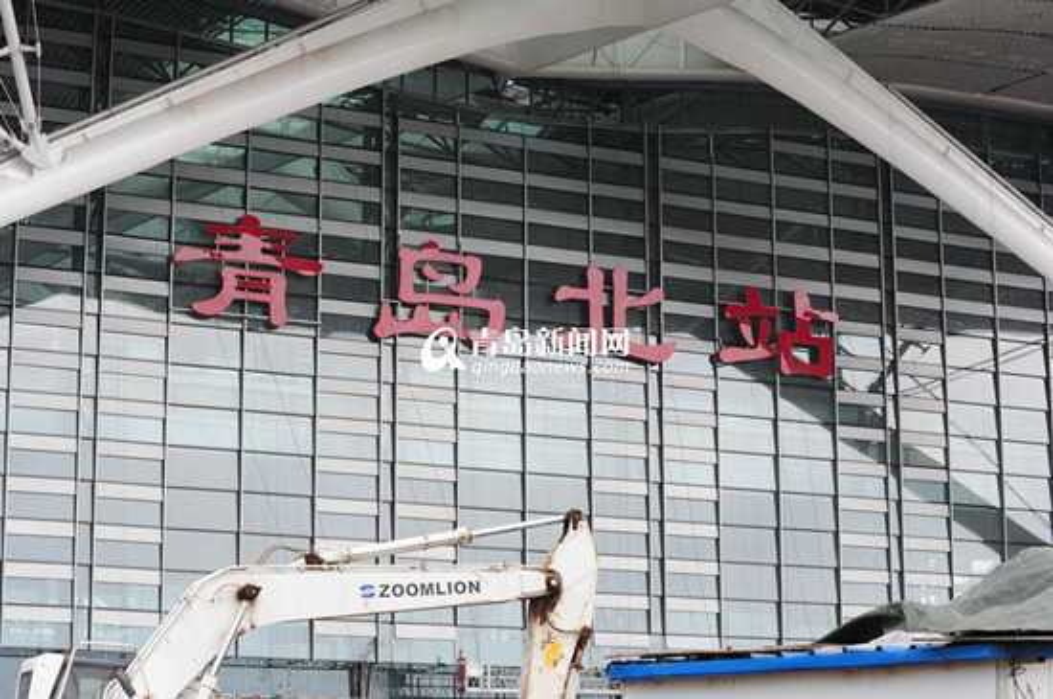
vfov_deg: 17.0
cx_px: 526
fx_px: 2337
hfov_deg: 25.4
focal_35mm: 80
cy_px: 350
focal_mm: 80
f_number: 9
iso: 320
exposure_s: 1/125
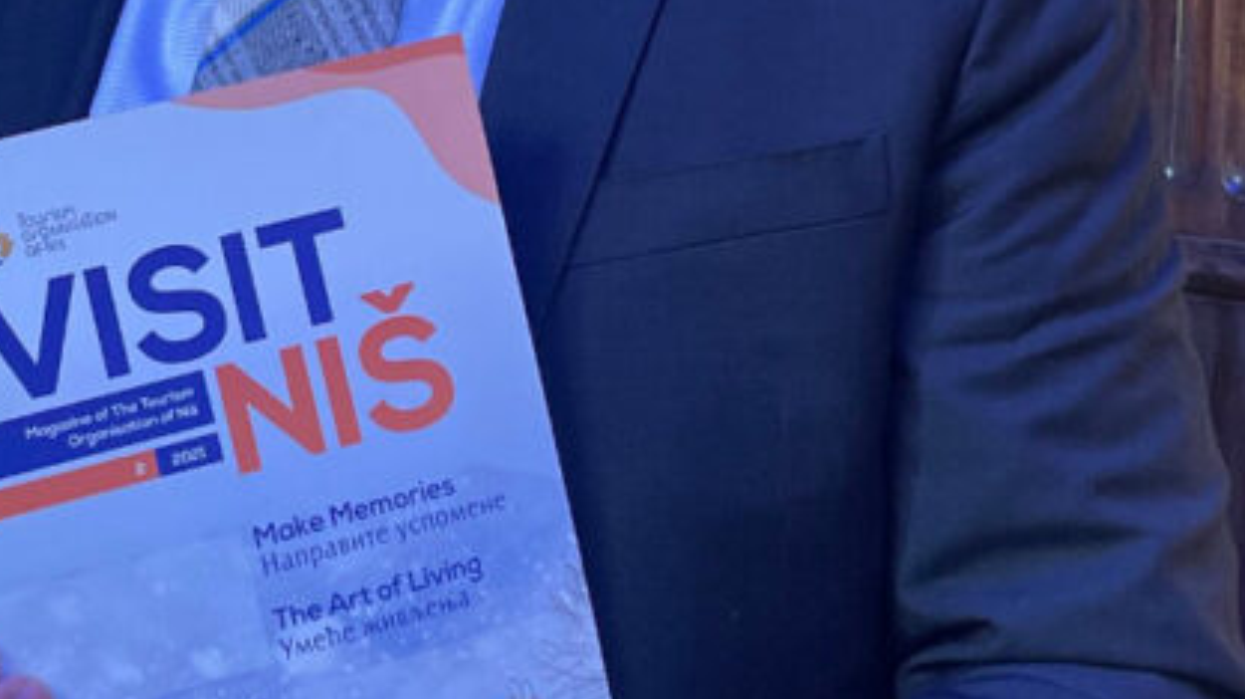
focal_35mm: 62
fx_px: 2046
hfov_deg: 32.6
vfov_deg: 18.4
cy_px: -131
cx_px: 194
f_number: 1.6
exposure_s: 1/50
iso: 250
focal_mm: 5.1
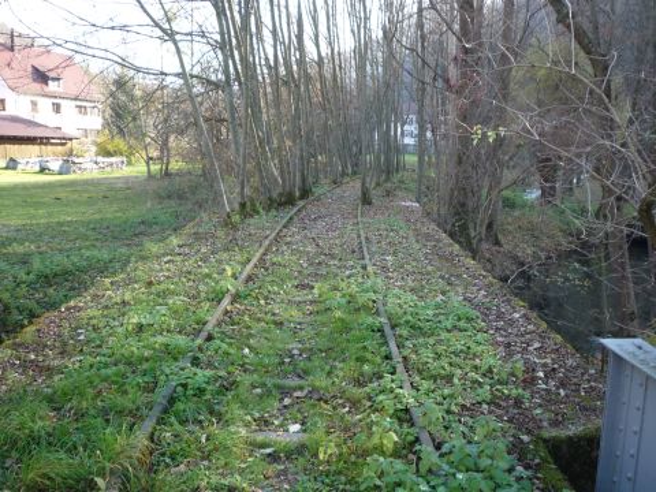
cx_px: 328
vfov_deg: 44.2
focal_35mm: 32
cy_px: 246
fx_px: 606
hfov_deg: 56.8
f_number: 3.3
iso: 100
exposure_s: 1/60
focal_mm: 5.2
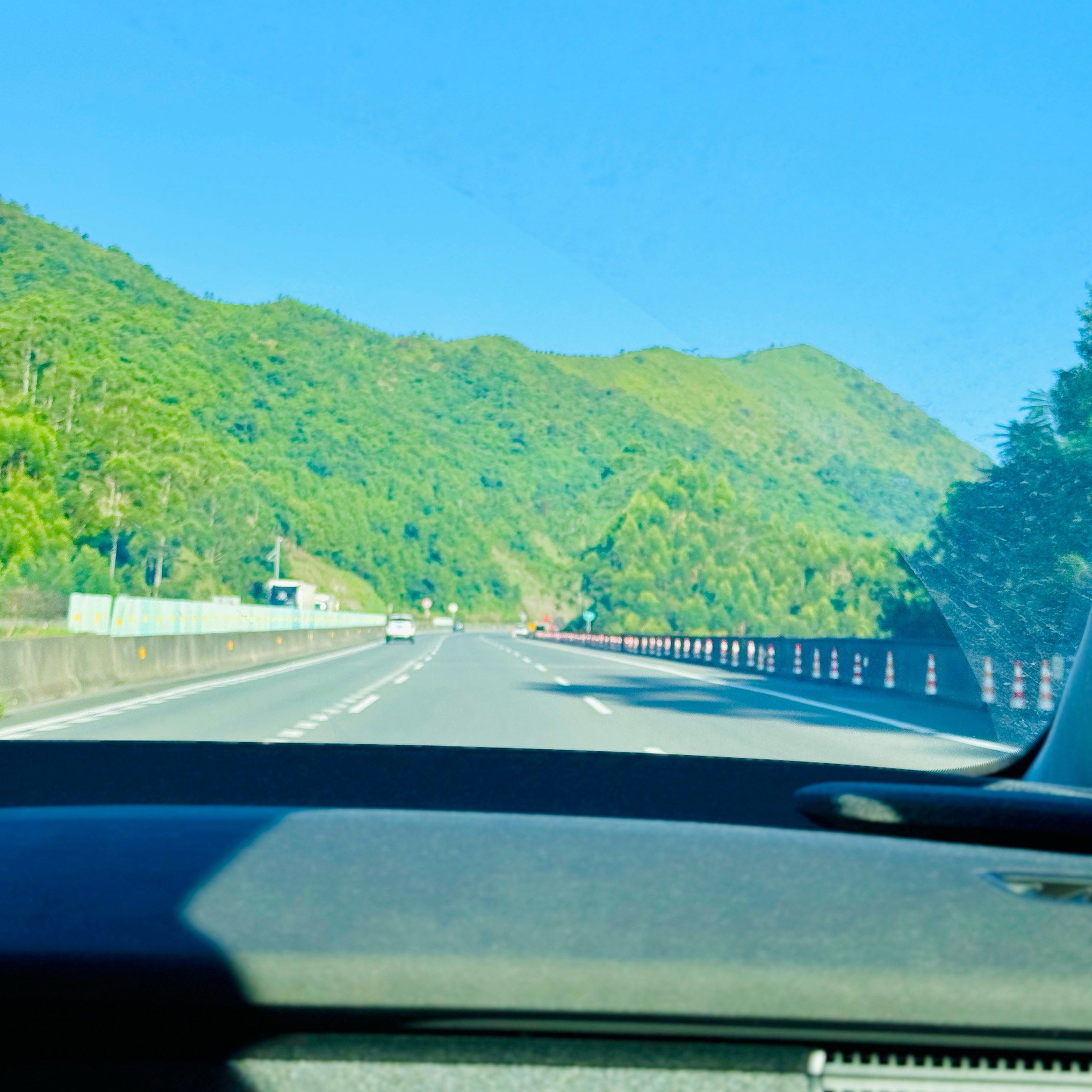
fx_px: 2034
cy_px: 395
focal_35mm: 57
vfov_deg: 29.9
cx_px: 548
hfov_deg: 30.0
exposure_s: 1/1724
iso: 64
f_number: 1.78
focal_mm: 6.76
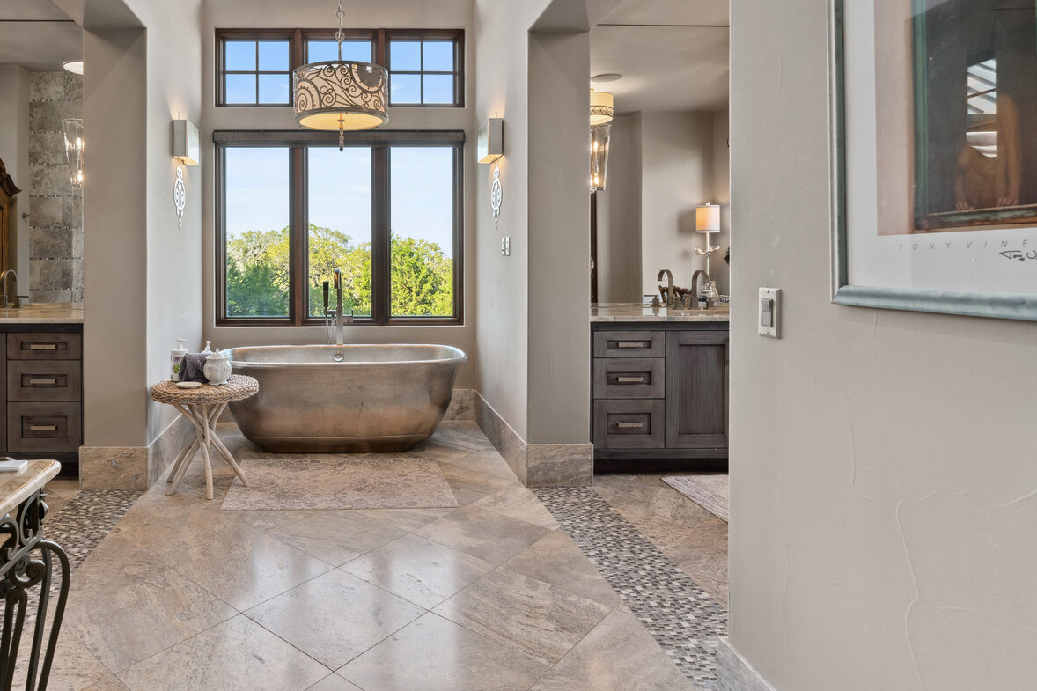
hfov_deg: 76.3
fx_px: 634
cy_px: 266
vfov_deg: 56.6
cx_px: 353
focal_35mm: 22
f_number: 7.1
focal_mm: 16
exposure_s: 1/15
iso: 320
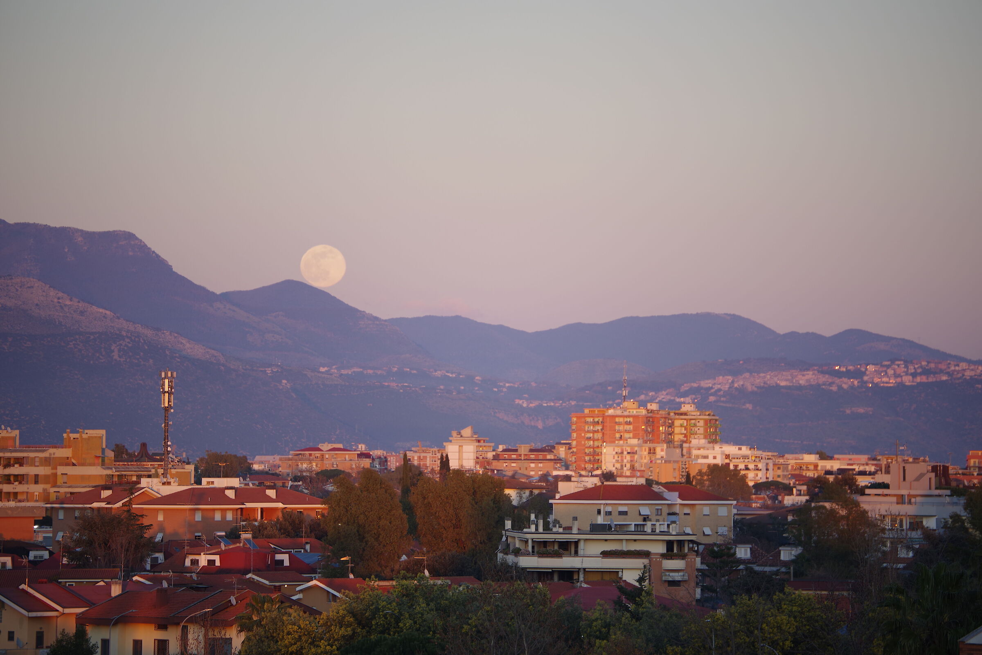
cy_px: 328
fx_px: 5457
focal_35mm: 200
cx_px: 491
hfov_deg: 10.3
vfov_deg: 6.9
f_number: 2.8
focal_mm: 200
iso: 100
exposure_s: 1/125
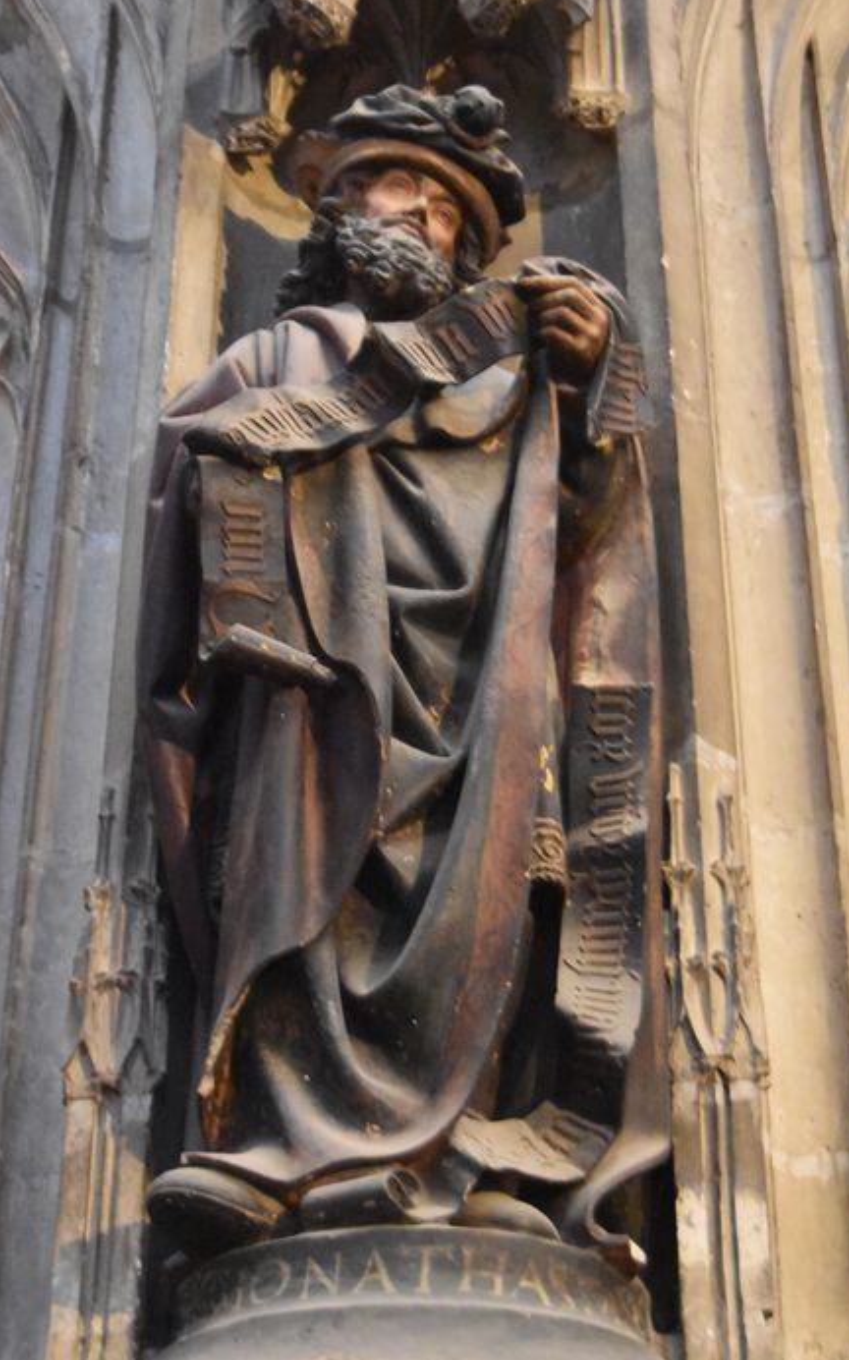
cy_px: 678
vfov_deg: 31.5
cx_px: 424
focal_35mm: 65
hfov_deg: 20.0
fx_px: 2408
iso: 12800
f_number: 5
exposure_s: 1/10
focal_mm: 42
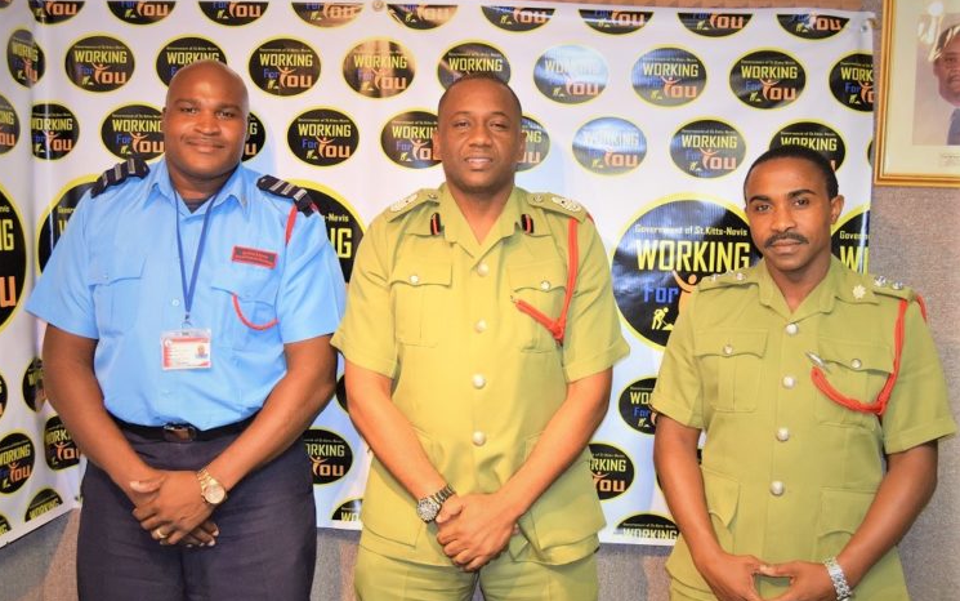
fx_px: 1047
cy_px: 310
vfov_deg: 32.0
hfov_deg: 49.3
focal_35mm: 40
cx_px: 478
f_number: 5.6
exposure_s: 1/50
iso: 1600
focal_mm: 26
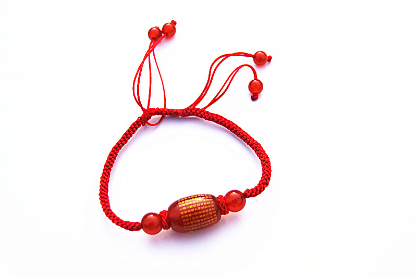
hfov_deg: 37.9
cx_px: 208
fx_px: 608
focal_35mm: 52
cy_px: 138
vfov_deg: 25.7
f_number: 5.6
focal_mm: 35
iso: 200
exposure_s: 1/1600
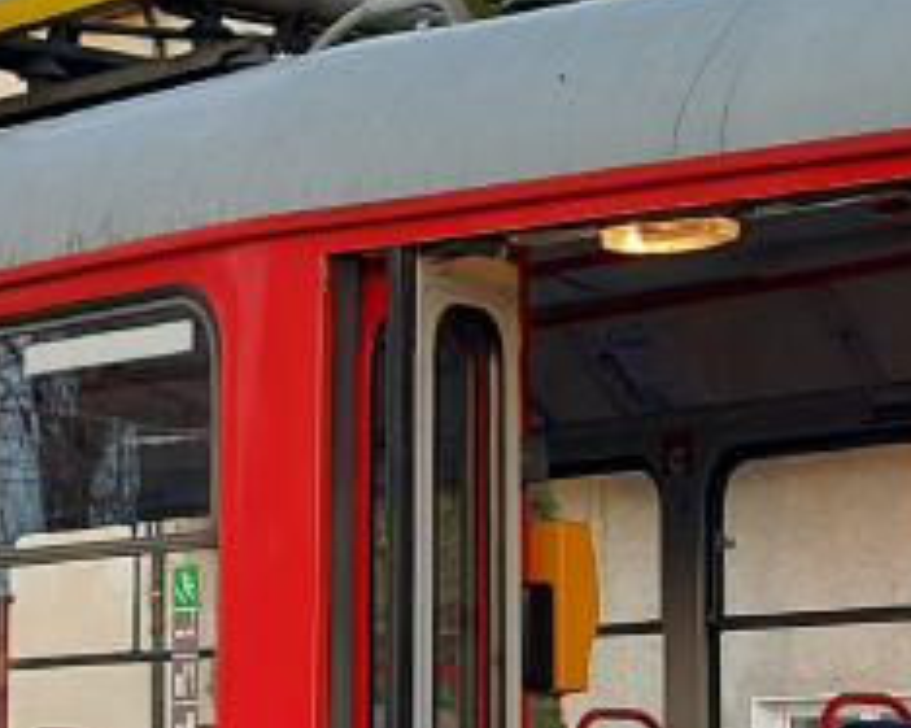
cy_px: 570
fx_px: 3504
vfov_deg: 11.8
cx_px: 494
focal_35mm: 130
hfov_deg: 14.8
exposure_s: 1/120
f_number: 1.8
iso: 32
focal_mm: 5.23
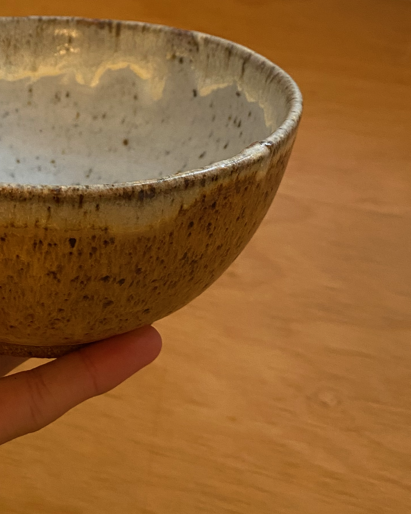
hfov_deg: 25.7
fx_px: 867
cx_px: 31
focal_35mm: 57
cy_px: 62
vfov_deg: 31.6
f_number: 1.8
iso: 125
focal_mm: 4.25
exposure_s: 1/60
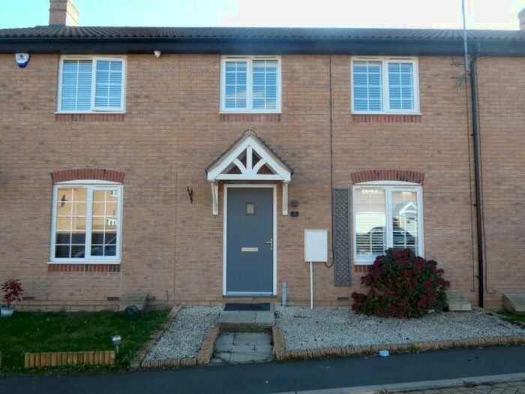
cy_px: 197
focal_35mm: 25
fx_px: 379
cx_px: 262
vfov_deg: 54.9
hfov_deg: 69.4
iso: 80
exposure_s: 1/200
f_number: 3
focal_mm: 4.4
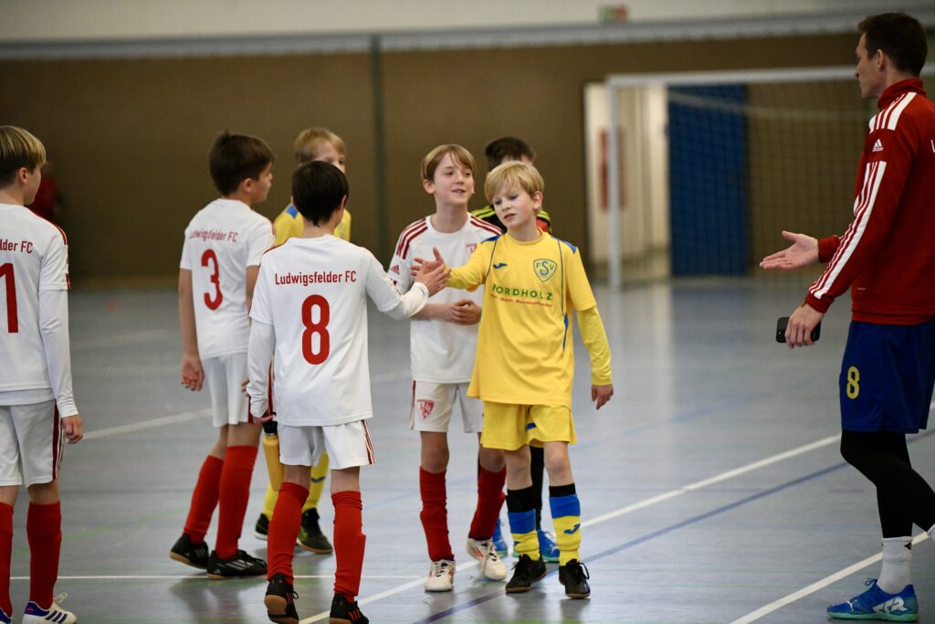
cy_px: 312
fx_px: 4156
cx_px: 468
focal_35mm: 160
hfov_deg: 12.8
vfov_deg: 8.6
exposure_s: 1/1250
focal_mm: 160
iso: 5000
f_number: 2.8
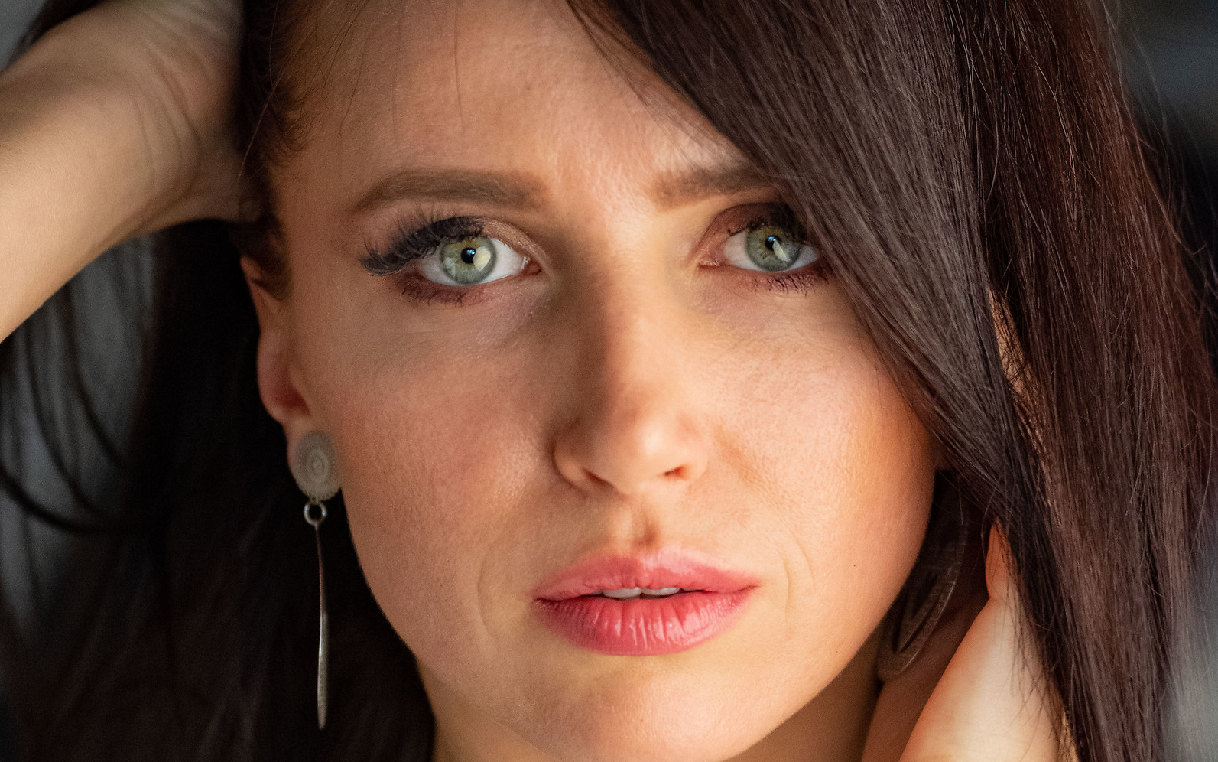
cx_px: 609
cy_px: 553
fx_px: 6499
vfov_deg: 6.7
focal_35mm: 196
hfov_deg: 10.7
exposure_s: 1/160
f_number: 3.2
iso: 1600
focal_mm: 85
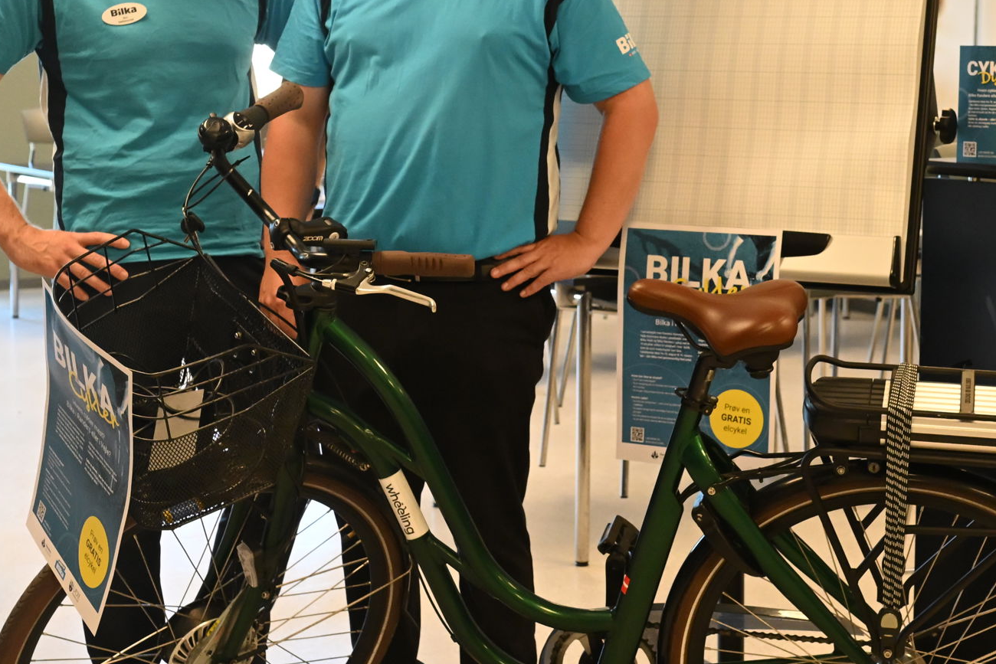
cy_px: 213
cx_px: 632
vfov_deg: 19.4
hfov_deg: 28.7
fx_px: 1937
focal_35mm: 70
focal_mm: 35
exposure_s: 1/250
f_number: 5.6
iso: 5000
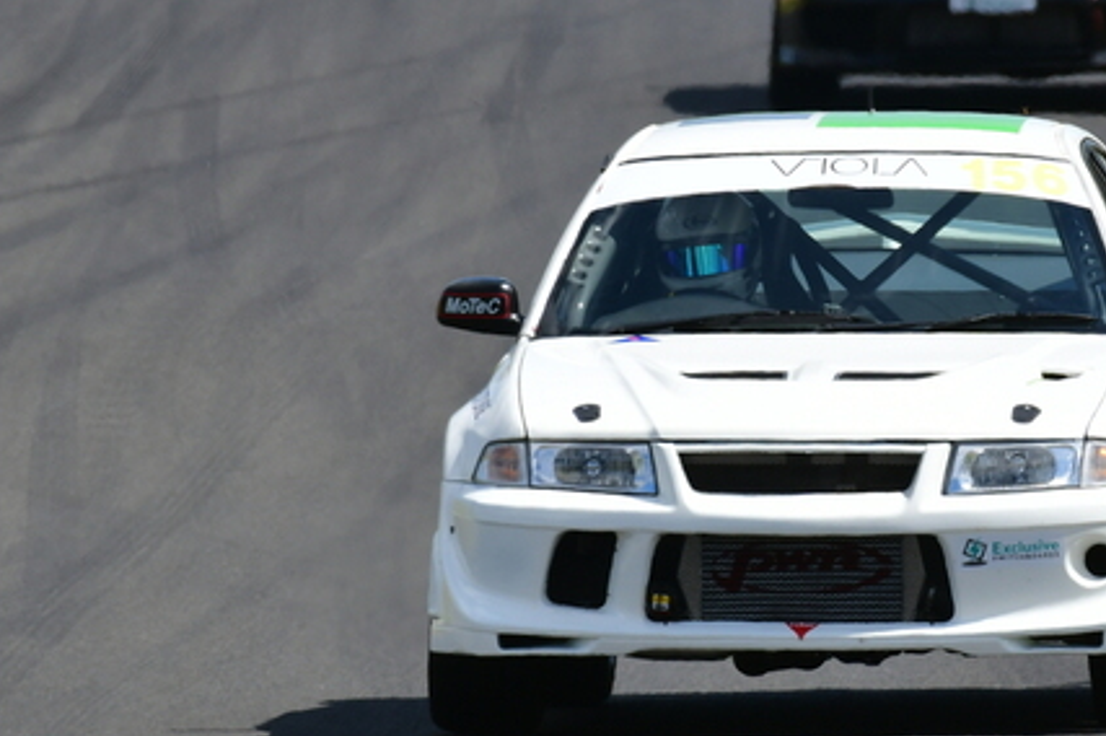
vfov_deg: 1.0
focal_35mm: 1406
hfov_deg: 1.5
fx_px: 43161
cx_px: 769
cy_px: 190
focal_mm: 500
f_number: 11
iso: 320
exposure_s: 1/500
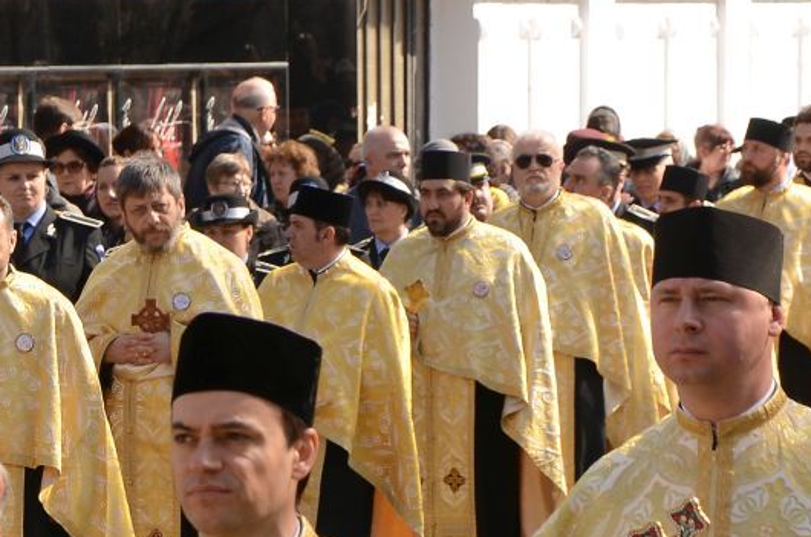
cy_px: 393
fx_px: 7261
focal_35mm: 323
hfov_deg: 6.4
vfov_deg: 4.2
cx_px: 379
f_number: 5.6
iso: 250
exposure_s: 1/320
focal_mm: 70
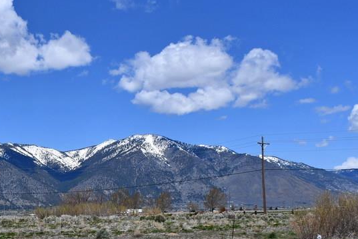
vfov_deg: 20.0
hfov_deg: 29.2
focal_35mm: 67
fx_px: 666
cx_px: 59
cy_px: 200
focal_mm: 20
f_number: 10
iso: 100
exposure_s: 1/400
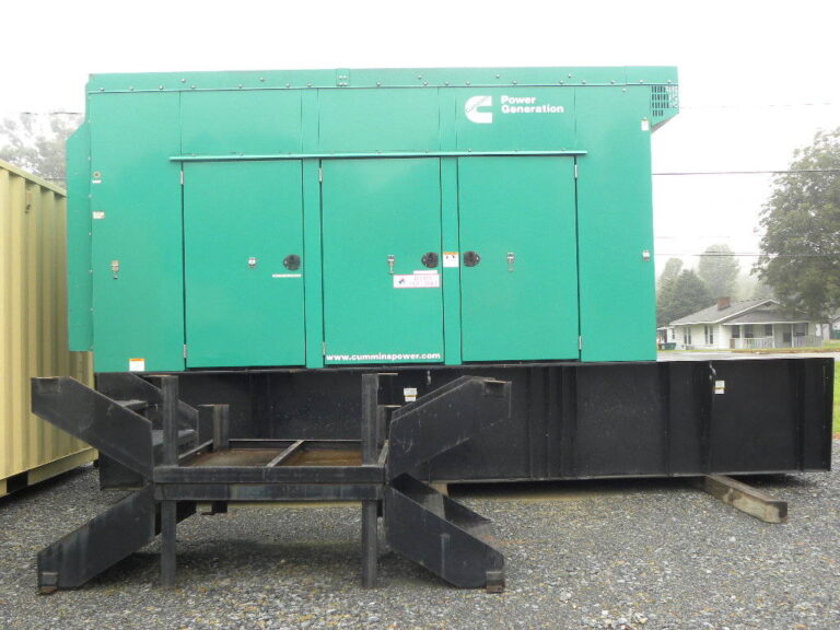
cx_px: 420
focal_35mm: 33
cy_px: 315
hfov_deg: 55.4
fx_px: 801
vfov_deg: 42.9
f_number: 2.8
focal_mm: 5.9
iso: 69
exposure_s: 1/70.5
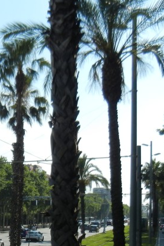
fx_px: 526
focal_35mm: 77
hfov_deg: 17.0
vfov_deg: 25.6
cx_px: -31
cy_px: 213
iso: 160
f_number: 7
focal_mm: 5.4
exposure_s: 1/394
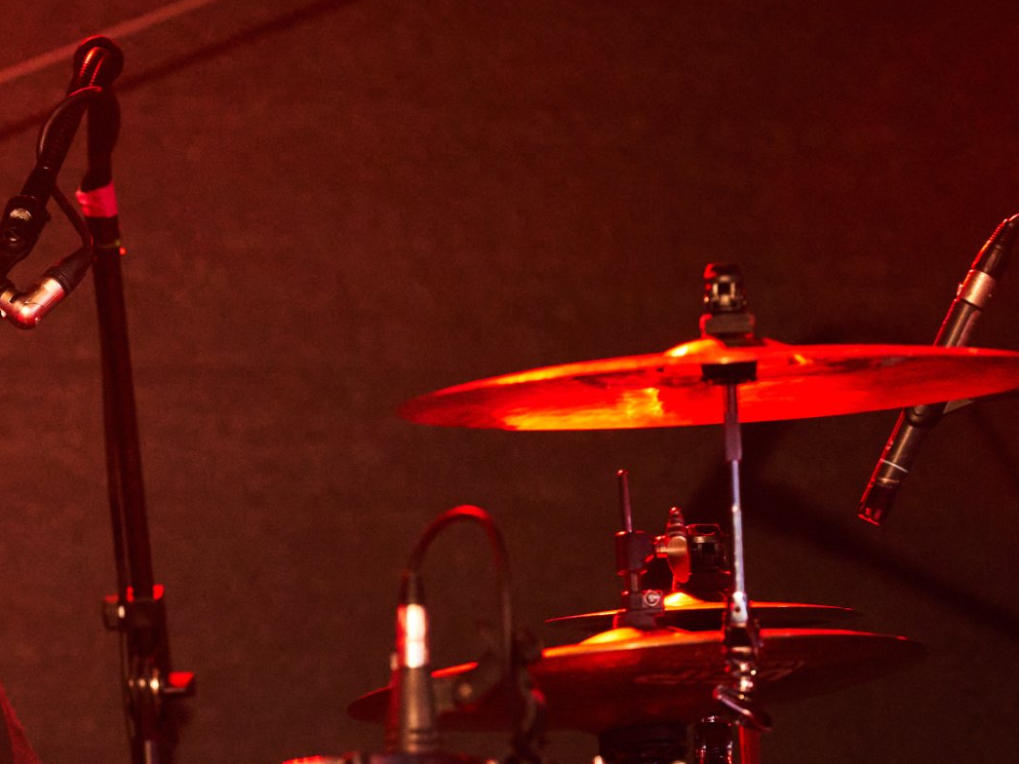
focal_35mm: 471
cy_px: 562
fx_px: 13867
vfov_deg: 3.2
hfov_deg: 4.2
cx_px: -3
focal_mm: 200
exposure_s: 1/250
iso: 6400
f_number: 2.8
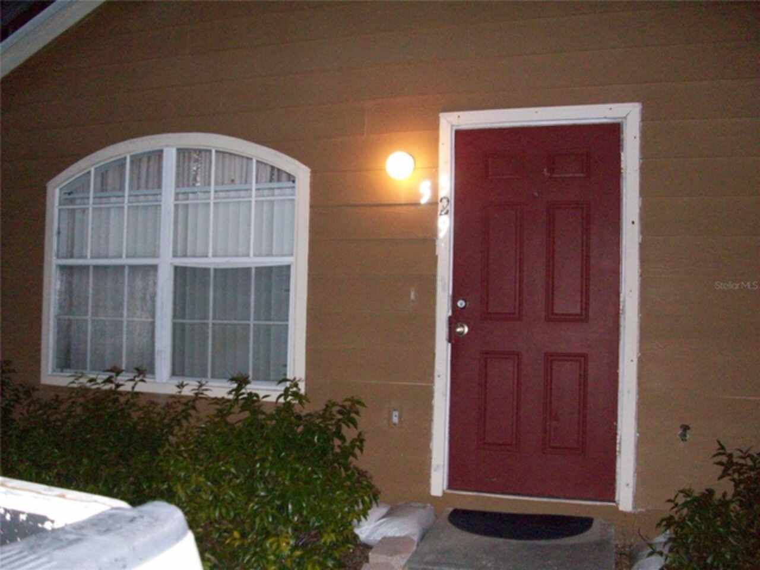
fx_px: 746
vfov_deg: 41.8
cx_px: 380
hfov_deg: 54.0
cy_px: 285
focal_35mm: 34
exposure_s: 1/60
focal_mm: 5.7
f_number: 2.8
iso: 320
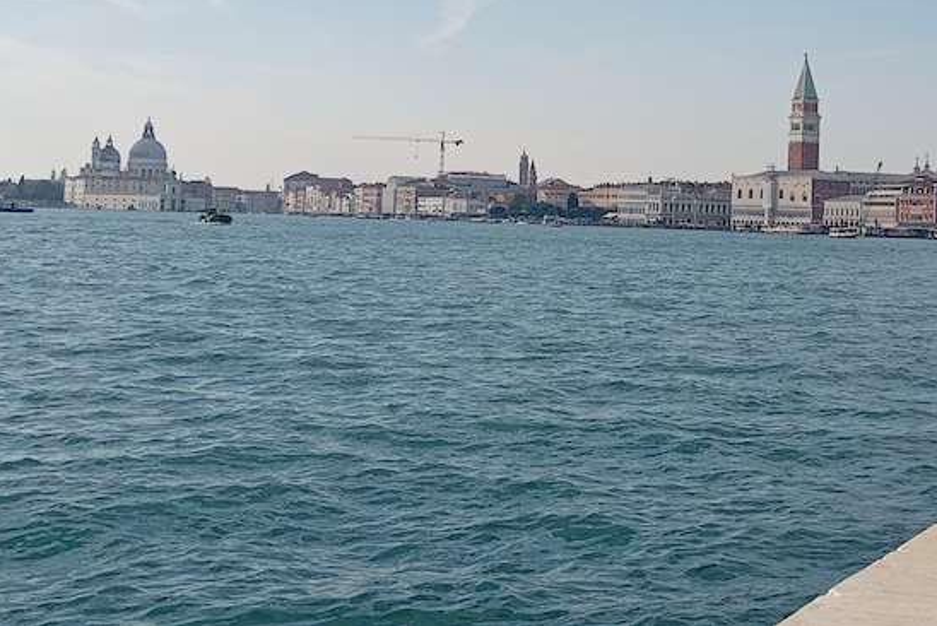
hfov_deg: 50.9
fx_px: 963
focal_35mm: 37
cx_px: 624
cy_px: 146
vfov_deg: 35.1
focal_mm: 3.88
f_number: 1.8
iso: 100
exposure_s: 1/500
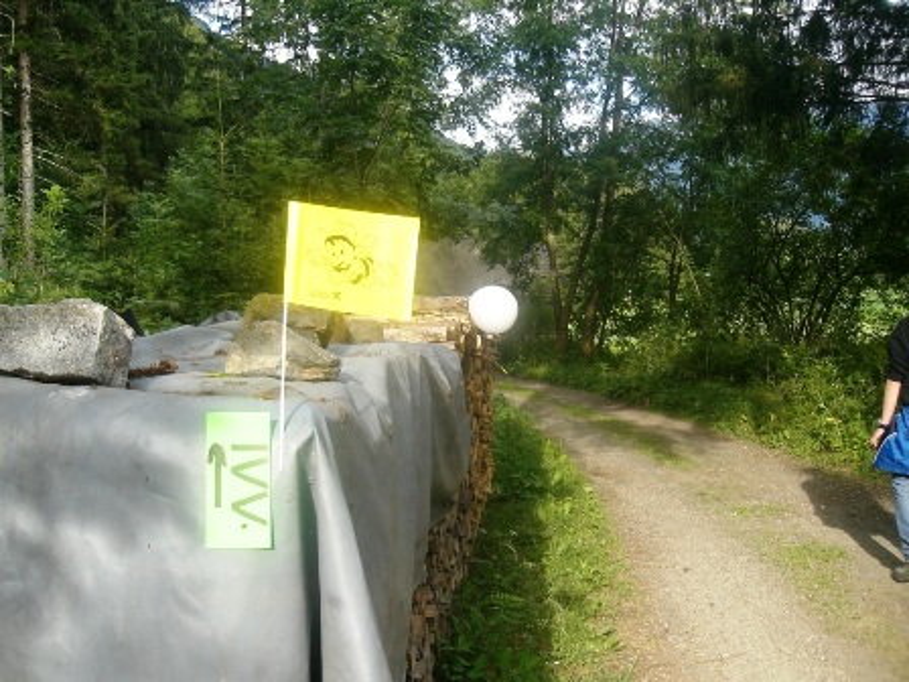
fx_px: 998
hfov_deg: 49.0
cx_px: 454
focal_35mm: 38
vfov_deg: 37.7
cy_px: 341
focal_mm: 6.3
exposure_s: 1/125
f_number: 3.1
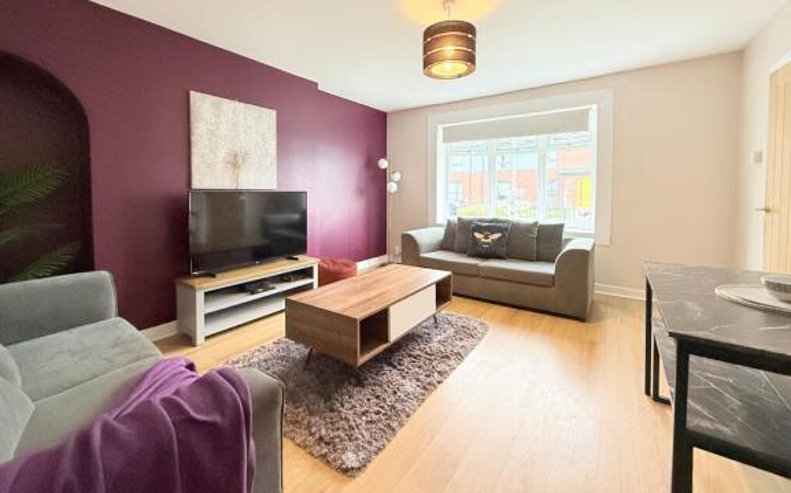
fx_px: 323
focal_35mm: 15
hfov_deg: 101.5
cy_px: 201
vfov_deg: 74.0
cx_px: 393
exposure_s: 1/60
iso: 500
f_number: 2.2
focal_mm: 2.22
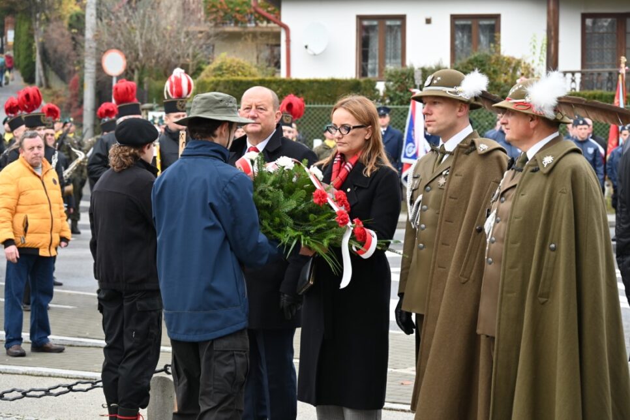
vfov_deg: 14.9
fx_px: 1610
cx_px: 315
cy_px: 210
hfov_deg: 22.1
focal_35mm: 92
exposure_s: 1/200
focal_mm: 92
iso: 400
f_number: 6.3
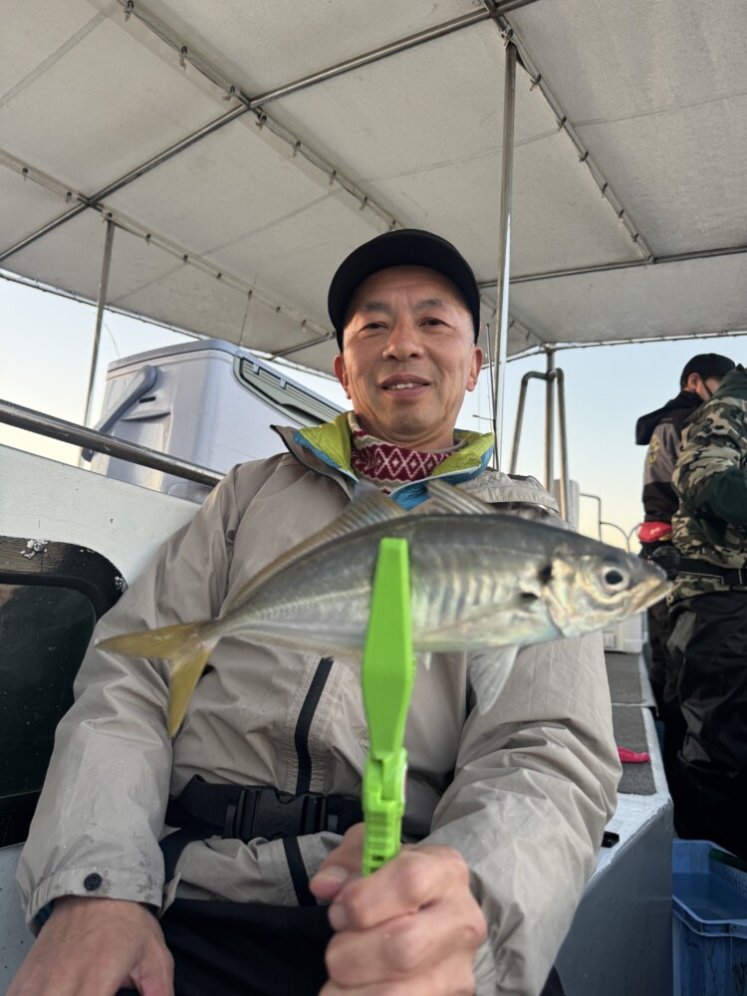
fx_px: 691
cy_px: 498
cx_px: 374
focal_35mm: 24
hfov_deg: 56.8
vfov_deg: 71.6
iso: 100
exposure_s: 1/121
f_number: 1.78
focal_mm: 6.76
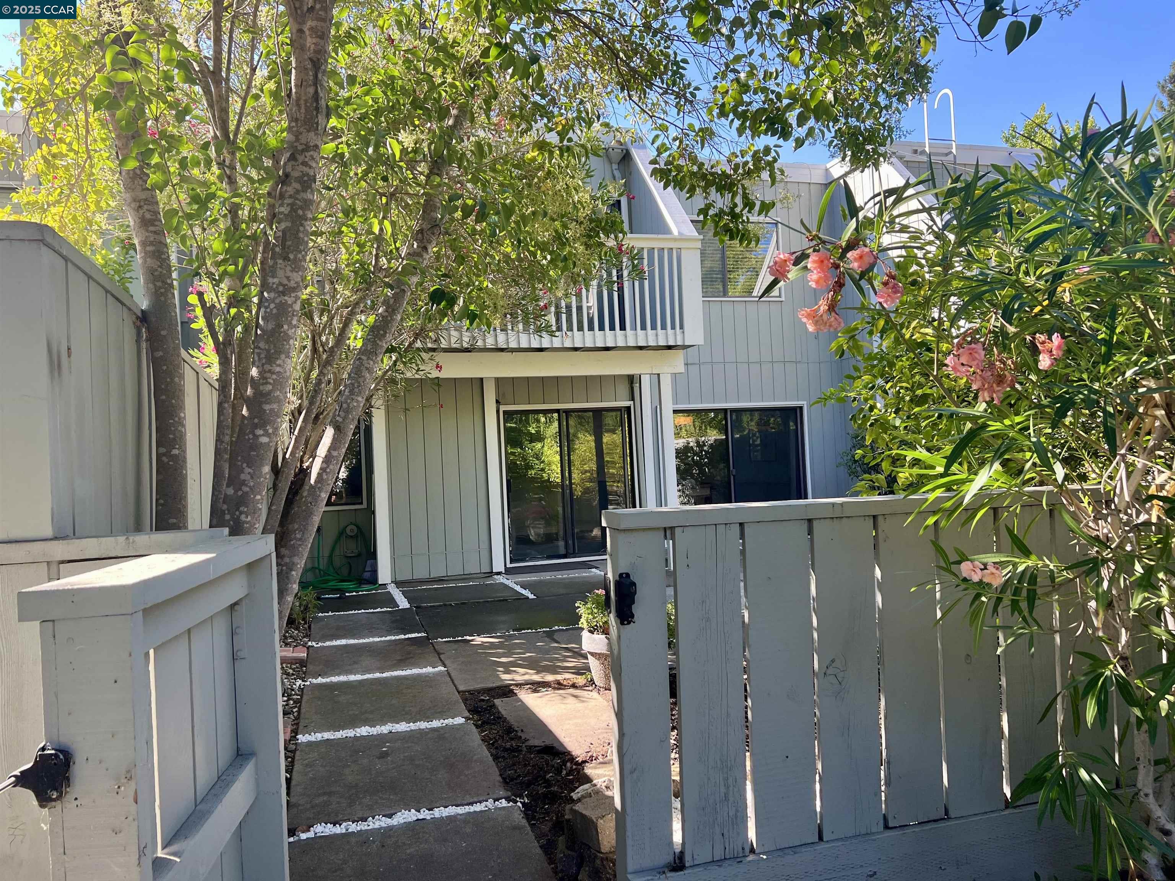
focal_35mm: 26
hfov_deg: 67.3
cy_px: 440
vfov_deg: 53.1
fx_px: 883
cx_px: 588
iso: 50
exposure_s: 1/397
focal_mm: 5.7
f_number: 1.5
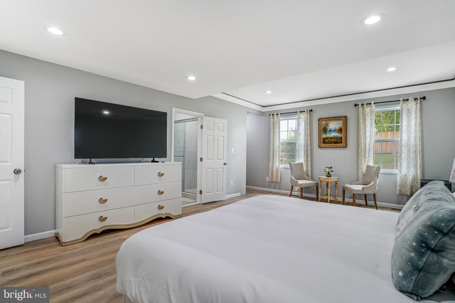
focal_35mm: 16
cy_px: 152
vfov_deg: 73.7
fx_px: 202
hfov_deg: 96.7
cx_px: 228
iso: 1250
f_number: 8
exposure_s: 1/80
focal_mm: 16
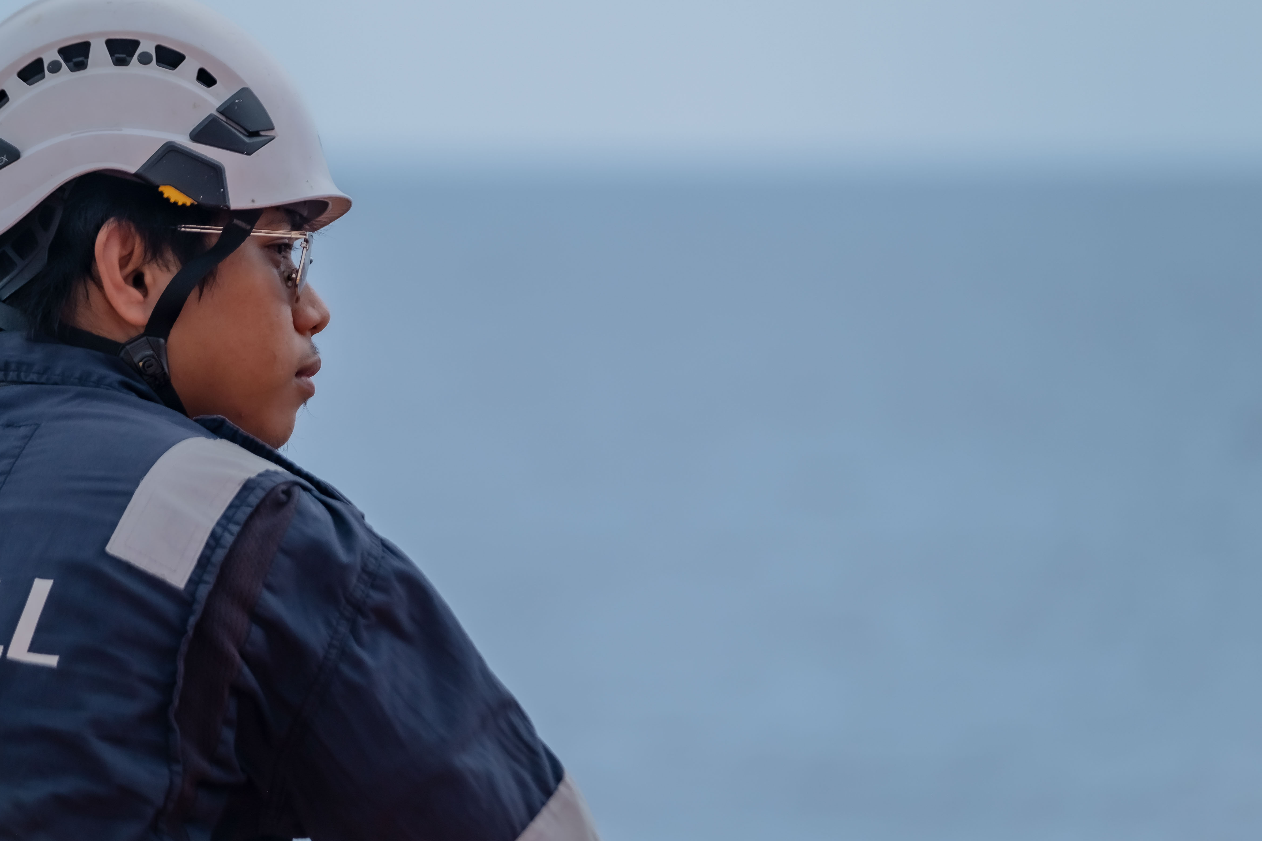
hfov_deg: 7.4
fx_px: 9744
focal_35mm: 278
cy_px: 409
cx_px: 457
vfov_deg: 4.9
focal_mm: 140
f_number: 2.8
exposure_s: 1/6400
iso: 320
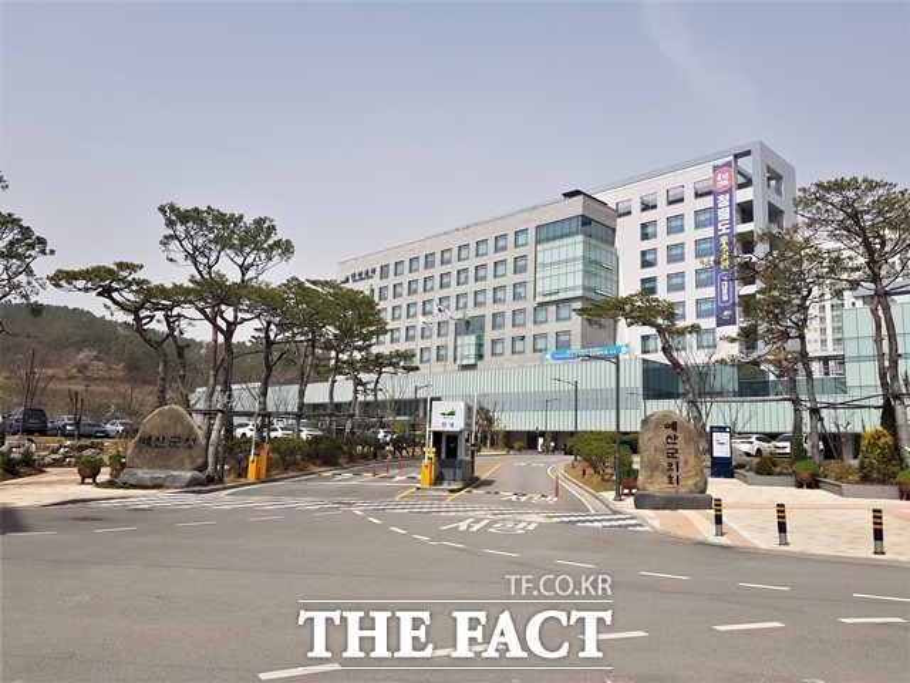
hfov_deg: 67.3
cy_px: 342
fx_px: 683
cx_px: 455
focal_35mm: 26
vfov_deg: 53.1
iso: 40
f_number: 1.7
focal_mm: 4.2
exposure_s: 1/2584
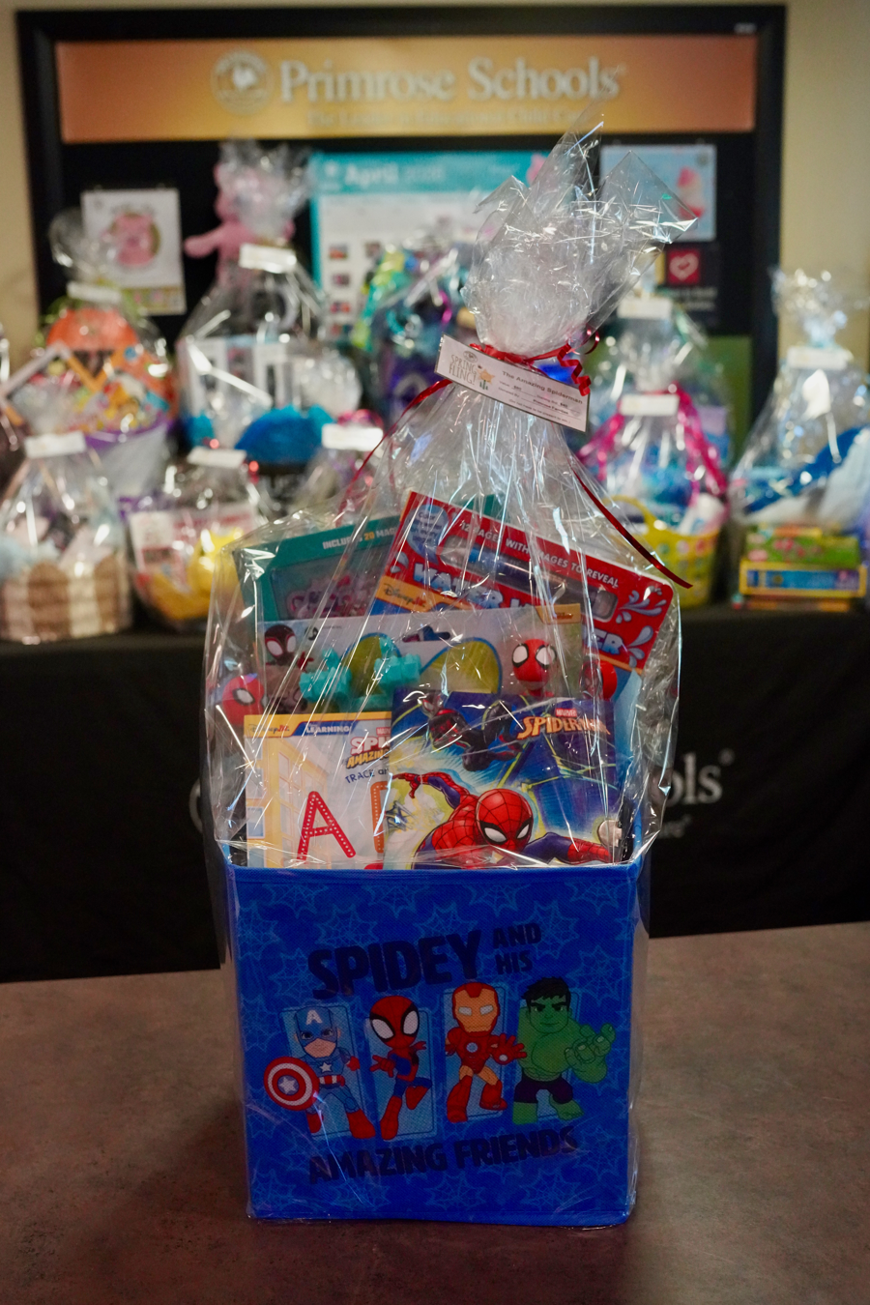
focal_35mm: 35
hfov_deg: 37.9
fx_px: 1269
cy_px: 652
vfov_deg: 54.4
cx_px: 435
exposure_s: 1/160
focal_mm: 35
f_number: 4
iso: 6400
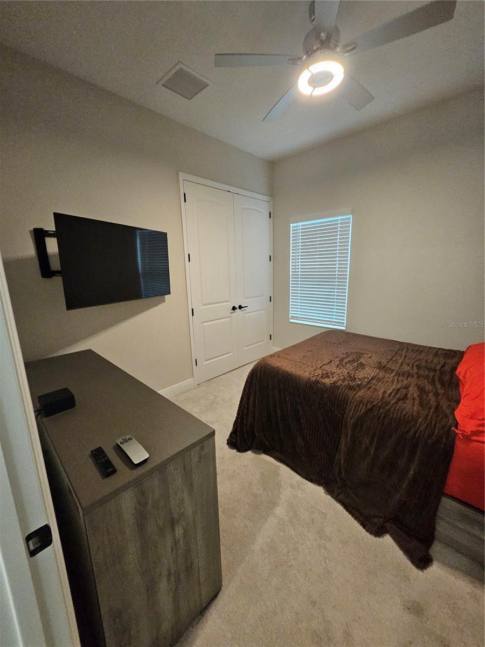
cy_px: 324
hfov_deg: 89.9
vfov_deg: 106.2
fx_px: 243
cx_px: 242
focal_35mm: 13
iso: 640
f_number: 2.2
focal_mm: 1.74
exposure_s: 1/31.2
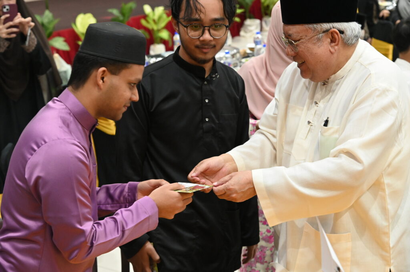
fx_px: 797
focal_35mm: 70
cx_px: 205
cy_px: 136
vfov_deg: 19.4
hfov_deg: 28.9
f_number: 6.3
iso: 6400
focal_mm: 70
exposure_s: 1/125
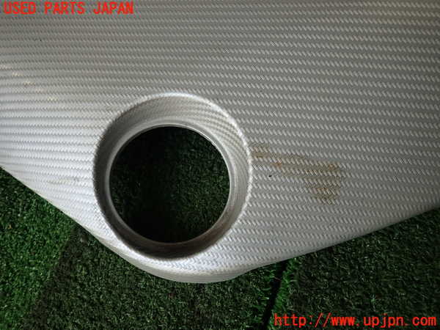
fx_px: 318
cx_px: 220
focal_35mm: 25
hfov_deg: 69.4
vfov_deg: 54.9
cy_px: 165
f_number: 2
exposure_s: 1/80
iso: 100
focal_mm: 4.5
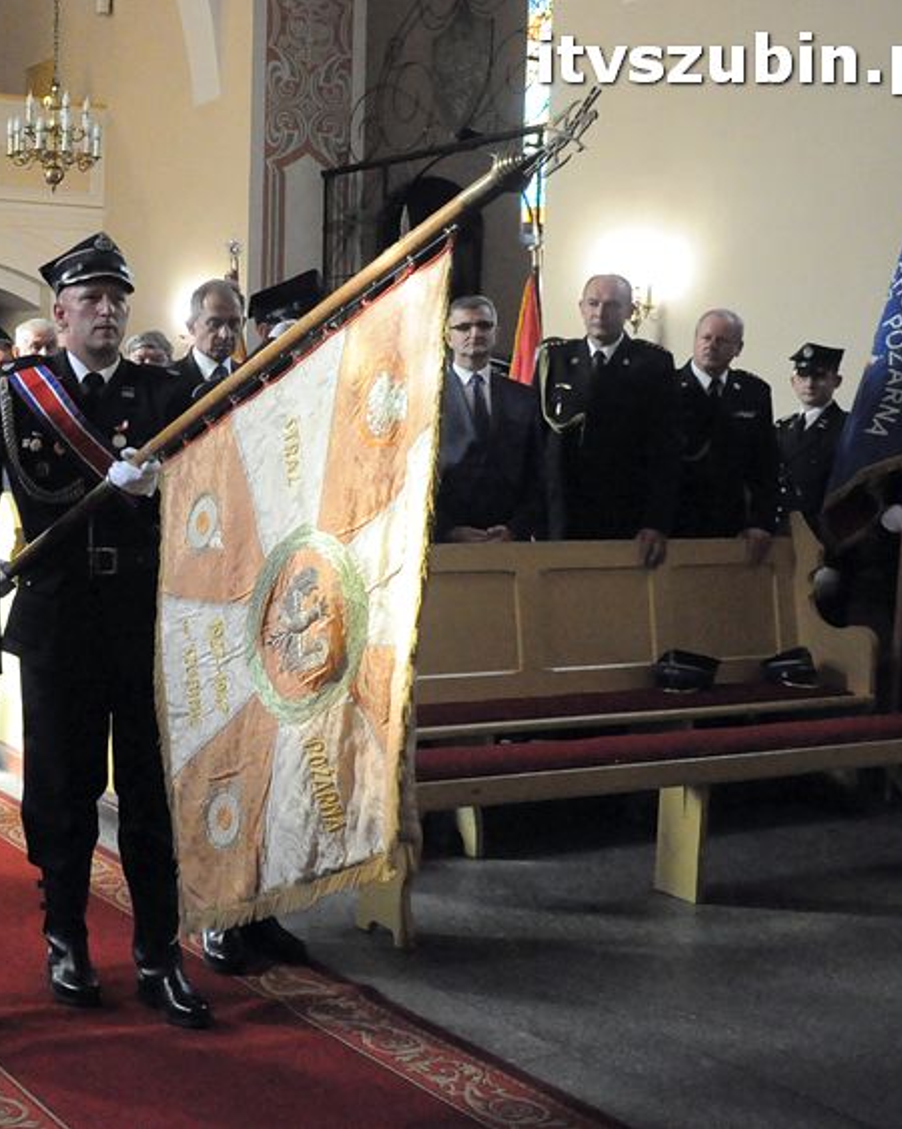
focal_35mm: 51
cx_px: 136
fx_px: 1703
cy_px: 564
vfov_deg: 36.7
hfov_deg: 28.8
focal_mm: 24
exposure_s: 1/80
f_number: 4.5
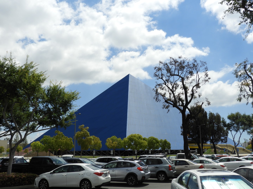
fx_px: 241
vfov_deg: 42.9
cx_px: 126
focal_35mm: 33
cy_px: 94
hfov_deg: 55.4
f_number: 4
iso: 100
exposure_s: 1/1600
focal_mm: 5.9
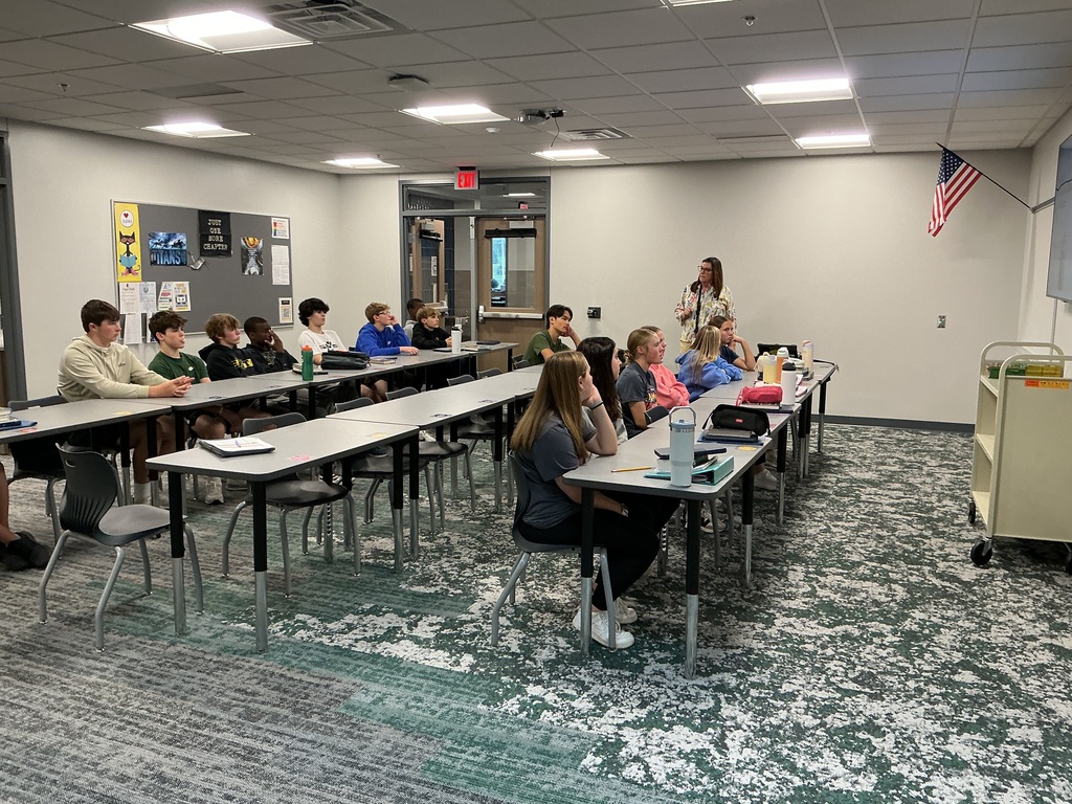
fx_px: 898
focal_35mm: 29
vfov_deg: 48.2
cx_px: 536
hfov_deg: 61.7
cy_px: 402
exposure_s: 1/60
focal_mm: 3
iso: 100
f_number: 1.8
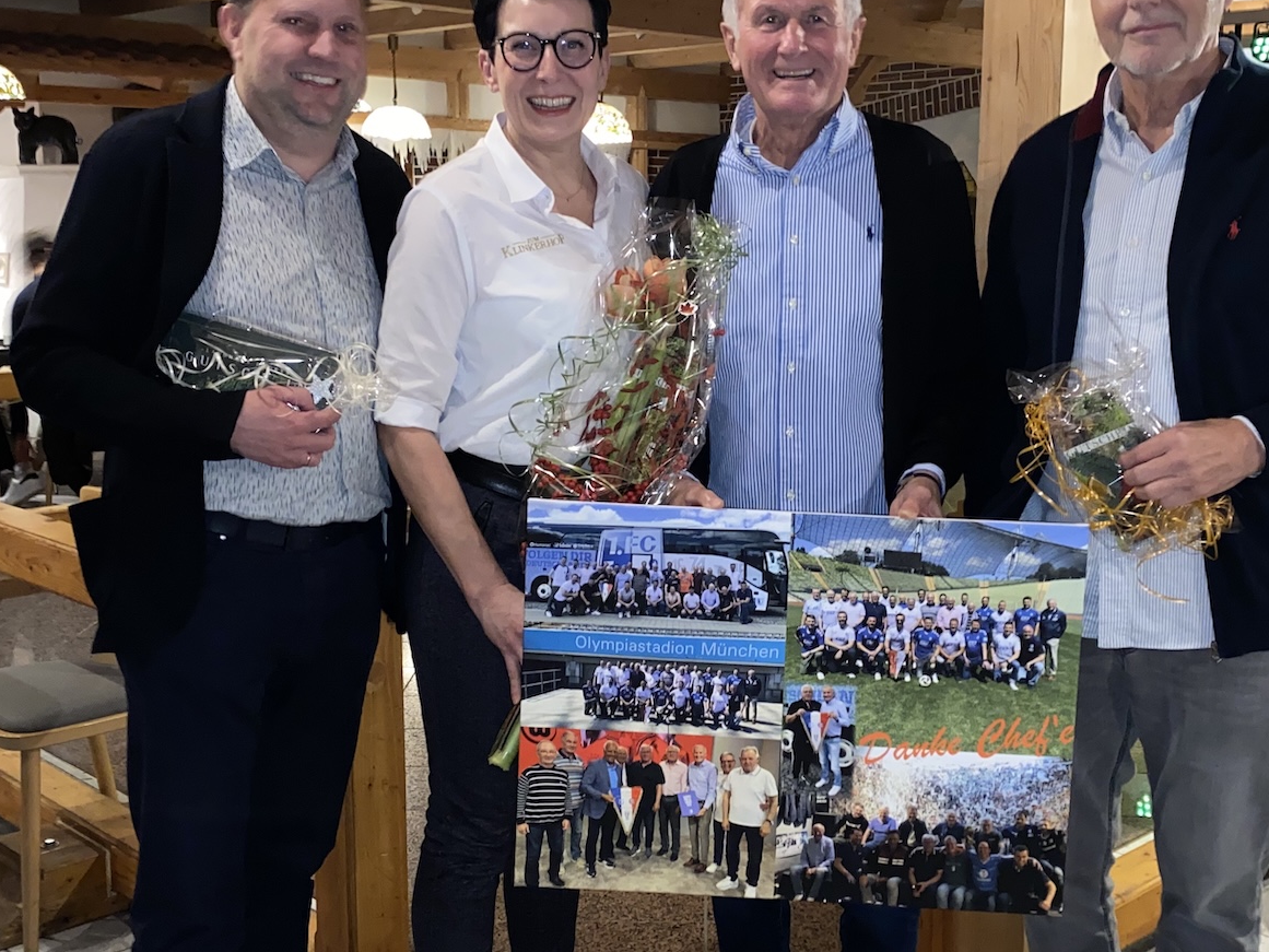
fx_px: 1577
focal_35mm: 43
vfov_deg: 33.5
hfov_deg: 43.8
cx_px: 693
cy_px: 550
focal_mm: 4.25
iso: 160
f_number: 1.8
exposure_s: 1/4
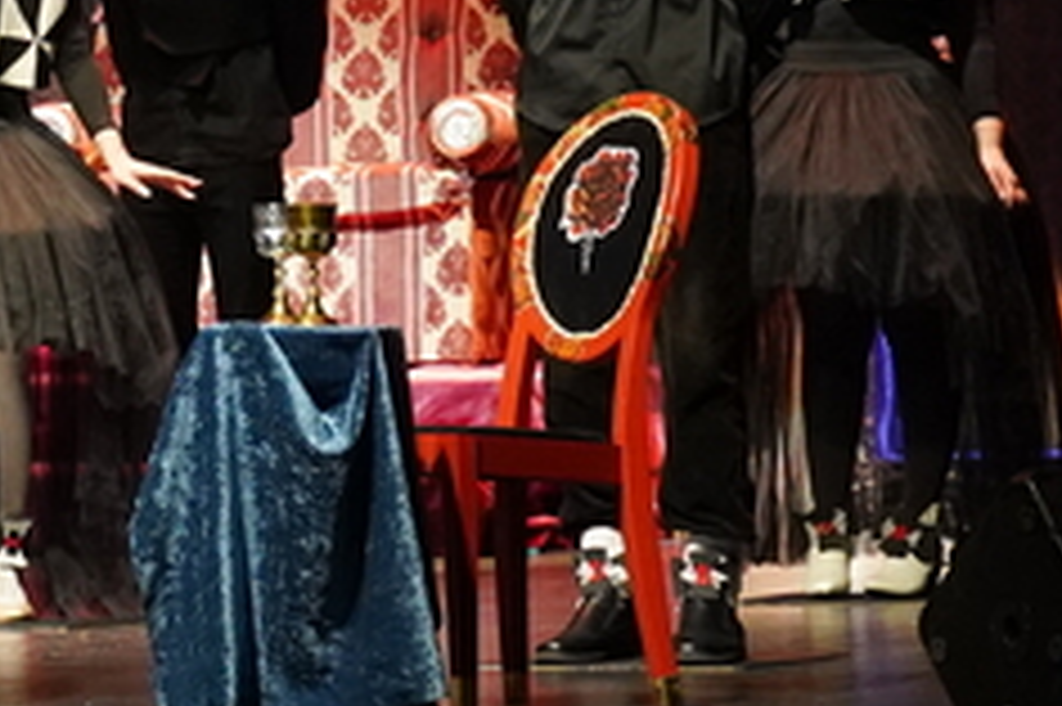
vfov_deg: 5.0
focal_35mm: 276
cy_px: 58
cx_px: -740
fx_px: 8136
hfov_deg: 7.3
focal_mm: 53
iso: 5000
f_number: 5
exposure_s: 1/160
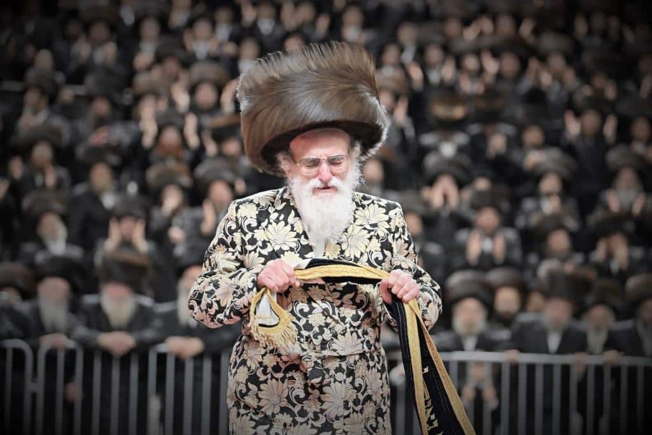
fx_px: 2264
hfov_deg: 16.4
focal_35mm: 125
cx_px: 326
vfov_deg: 11.0
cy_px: 218
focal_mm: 125
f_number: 2.8
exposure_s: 1/200
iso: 1600
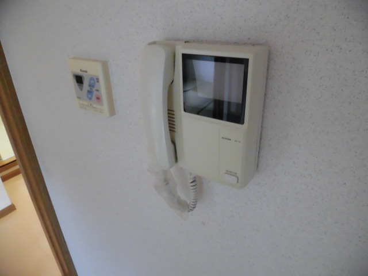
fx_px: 255
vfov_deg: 56.8
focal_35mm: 24
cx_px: 184
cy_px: 138
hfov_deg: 71.6
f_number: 3.1
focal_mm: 4.3
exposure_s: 1/30
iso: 800
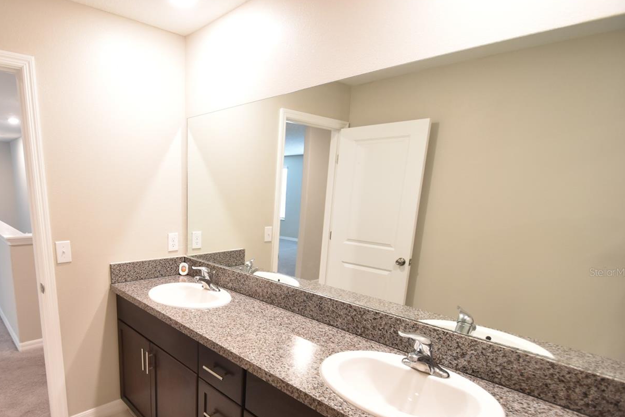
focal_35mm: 20
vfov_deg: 60.7
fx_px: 347
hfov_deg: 81.7
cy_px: 272
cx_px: 219
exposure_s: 1/30
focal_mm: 10
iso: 800
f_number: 3.5
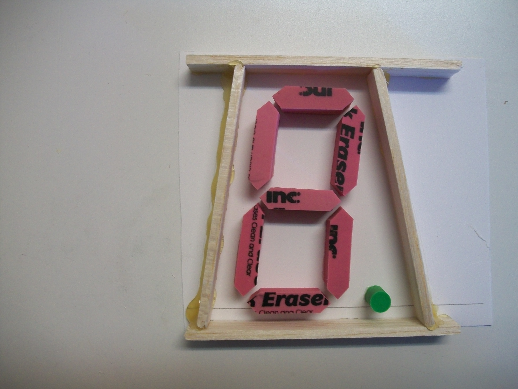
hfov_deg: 55.3
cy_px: 199
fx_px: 494
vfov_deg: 42.9
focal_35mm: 33
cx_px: 266
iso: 160
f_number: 2.9
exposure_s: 1/30
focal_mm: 5.7
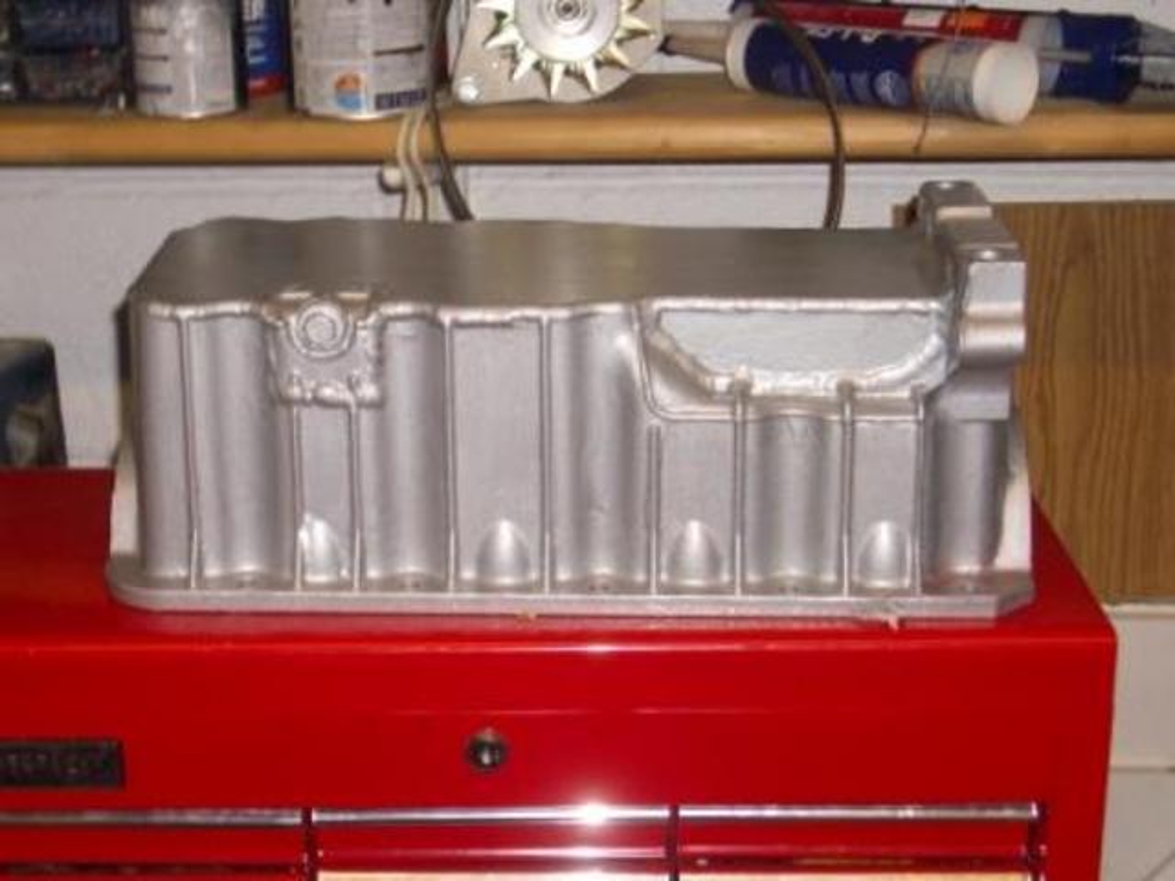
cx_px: 588
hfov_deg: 31.2
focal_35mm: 62
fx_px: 2105
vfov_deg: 23.7
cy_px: 440
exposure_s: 1/60
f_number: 3.5
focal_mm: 10.2
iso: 100
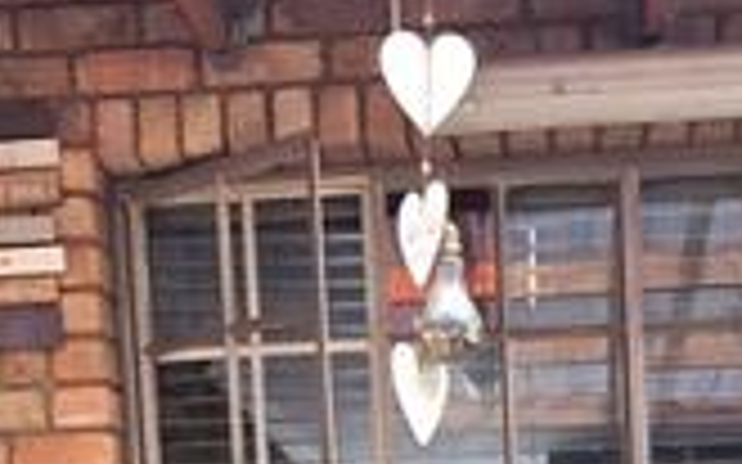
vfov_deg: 16.4
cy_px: 824
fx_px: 1354
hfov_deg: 30.4
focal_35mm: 67
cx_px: 499
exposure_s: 1/101
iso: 32
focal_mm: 2.2
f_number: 1.9
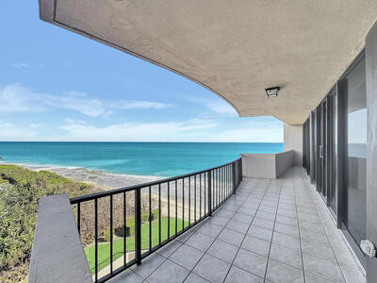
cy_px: 142
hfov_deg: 102.1
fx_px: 152
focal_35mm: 14
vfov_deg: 85.7
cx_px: 188
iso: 40
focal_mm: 2.2
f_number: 2.2
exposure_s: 1/824
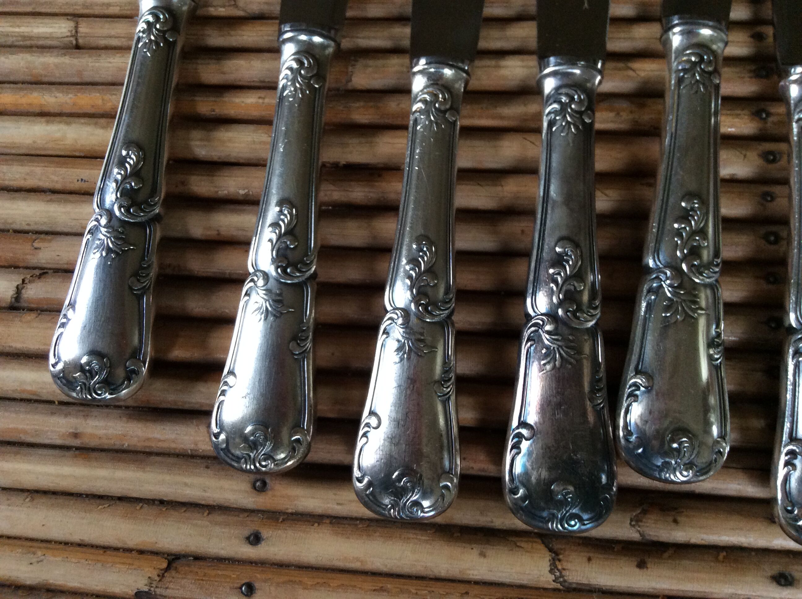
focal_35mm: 32
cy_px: 300
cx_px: 401
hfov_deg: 56.9
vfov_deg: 44.1
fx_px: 740
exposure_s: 1/25
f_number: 2.4
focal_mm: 3.3
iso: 160
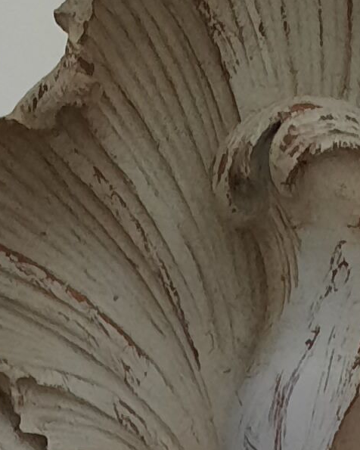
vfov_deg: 9.6
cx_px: 314
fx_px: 2184
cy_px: 1280
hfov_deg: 9.4
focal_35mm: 164
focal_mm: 4.6
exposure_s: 1/25
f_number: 2
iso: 500
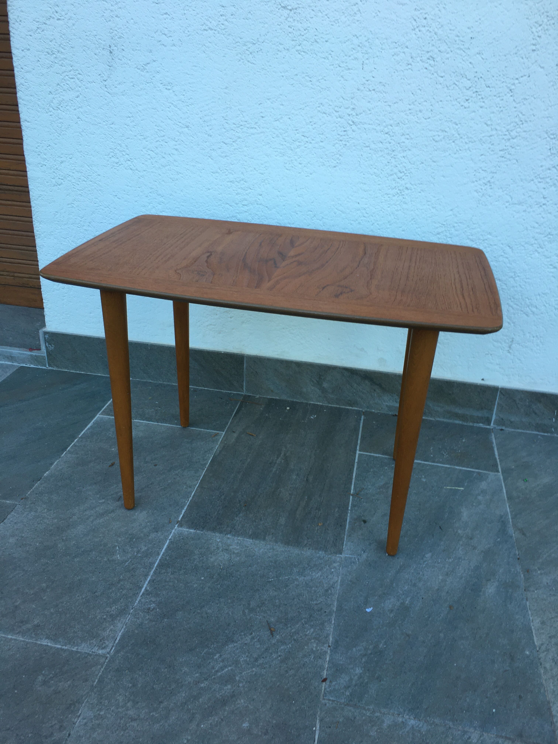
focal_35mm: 29
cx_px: 279
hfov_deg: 48.2
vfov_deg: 61.7
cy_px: 372
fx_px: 623
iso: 32
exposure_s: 1/100
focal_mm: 4.15
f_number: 2.2
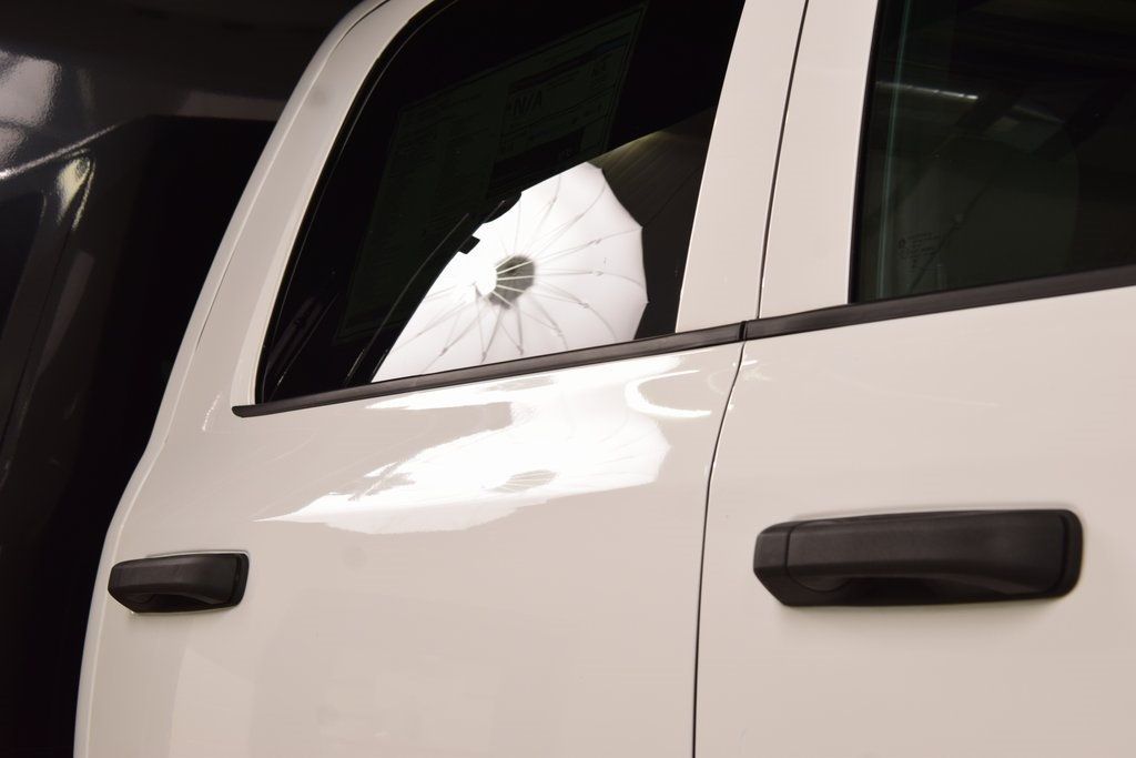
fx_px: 2130
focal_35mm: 68
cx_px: 568
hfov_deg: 29.9
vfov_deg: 20.2
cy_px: 379
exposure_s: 1/30
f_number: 7.1
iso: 450
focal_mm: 45
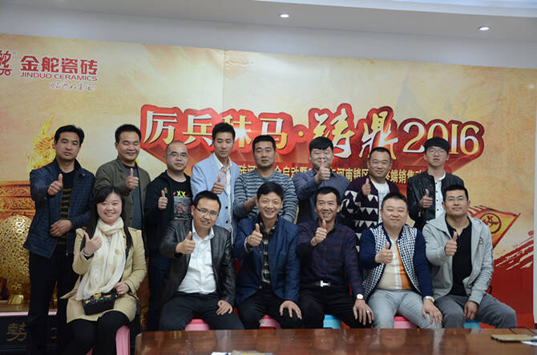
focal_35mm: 45
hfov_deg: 43.7
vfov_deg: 29.7
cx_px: 268
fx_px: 670
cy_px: 178
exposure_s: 1/40
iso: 800
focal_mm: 30
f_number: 4.2
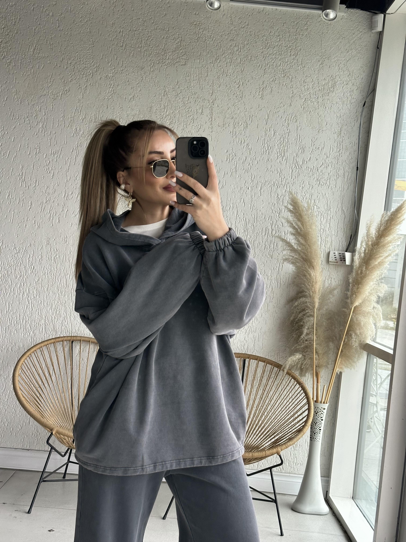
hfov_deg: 30.3
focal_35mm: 48
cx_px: 203
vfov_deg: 39.7
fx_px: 751
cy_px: 271
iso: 80
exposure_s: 1/121
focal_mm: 6.86
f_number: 1.78
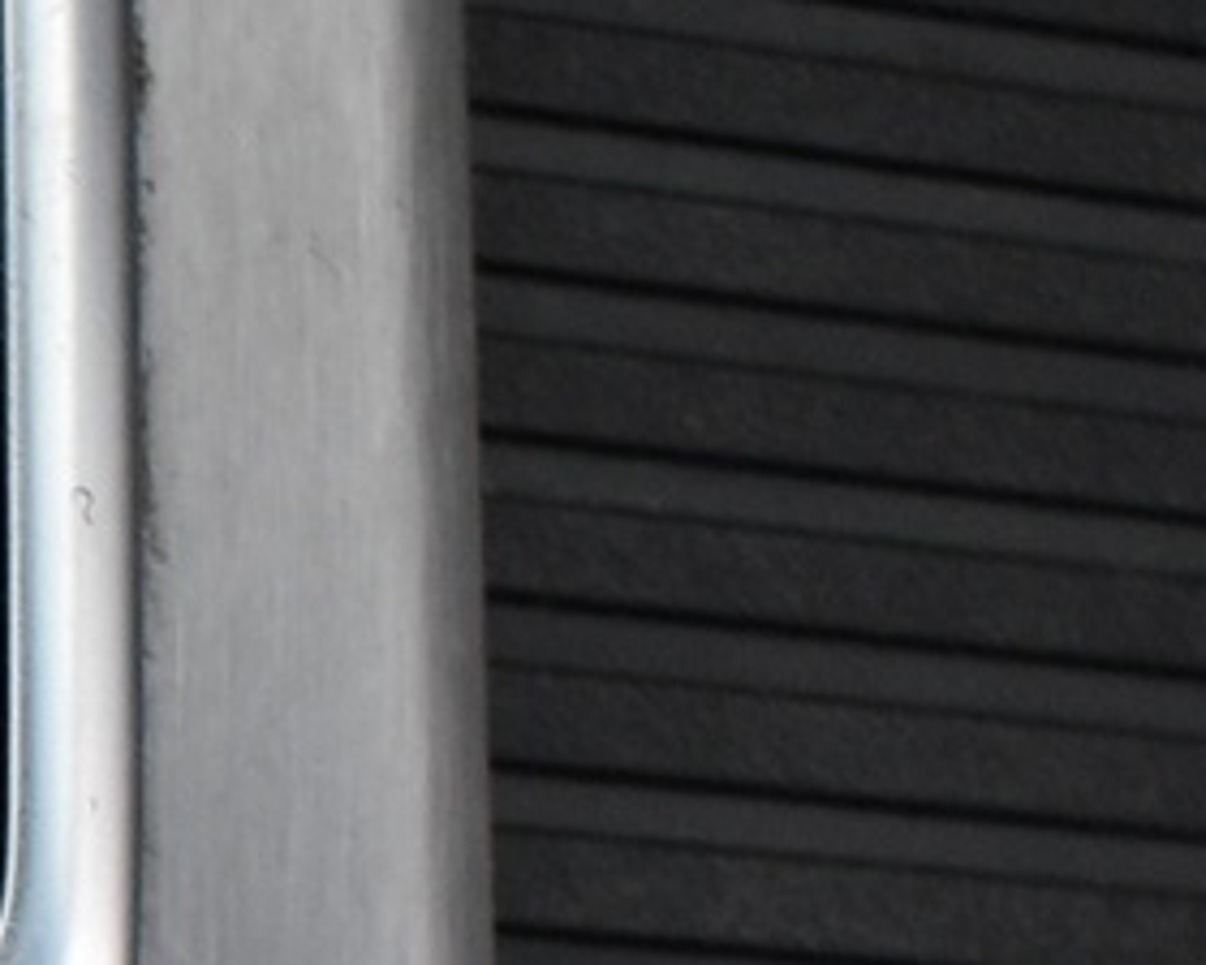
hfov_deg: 10.0
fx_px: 6389
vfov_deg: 8.2
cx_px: -1154
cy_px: 1964
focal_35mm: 179
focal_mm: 22
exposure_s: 1/30
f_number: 3.8
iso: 2000
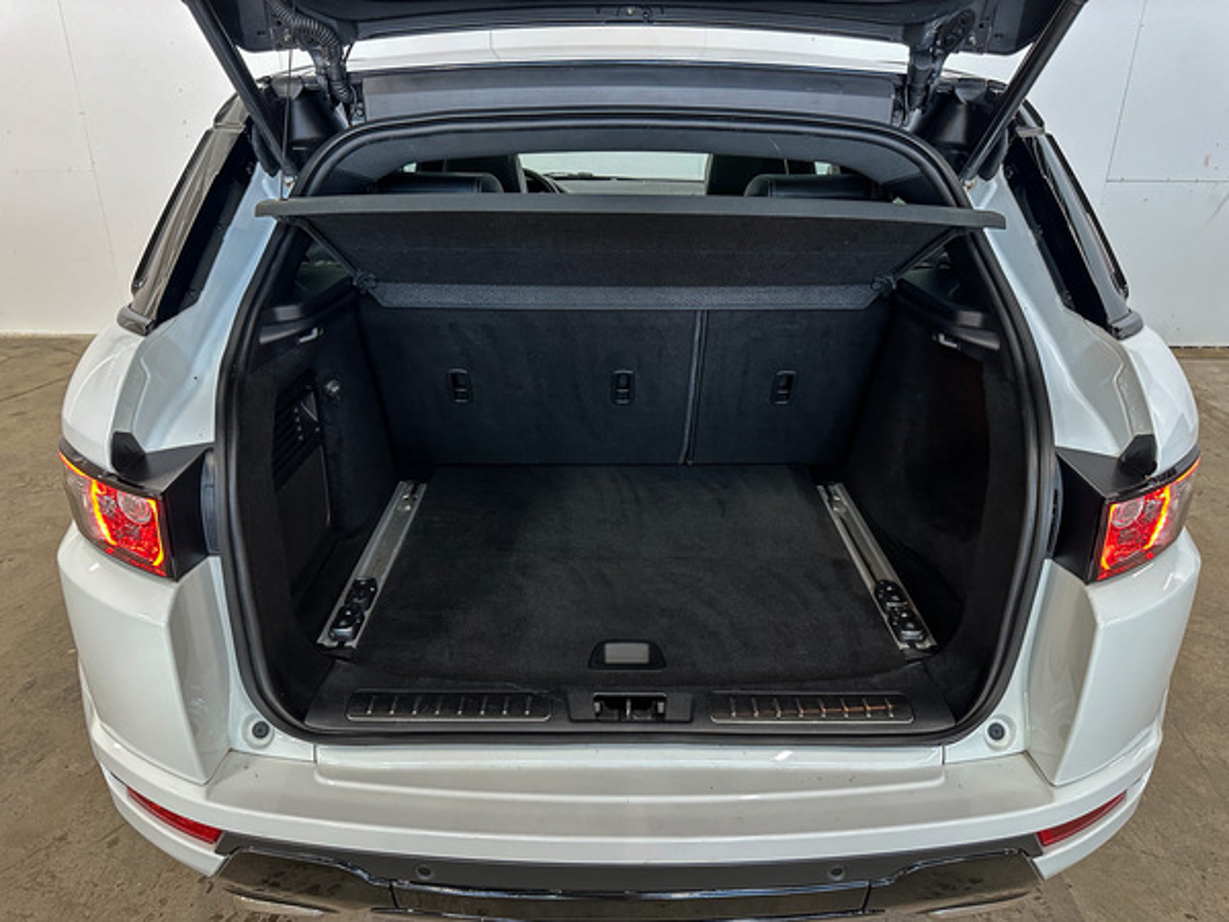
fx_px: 852
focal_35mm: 24
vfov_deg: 56.8
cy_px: 461
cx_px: 614
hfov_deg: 71.6
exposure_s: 1/58
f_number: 1.78
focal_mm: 6.86
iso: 400
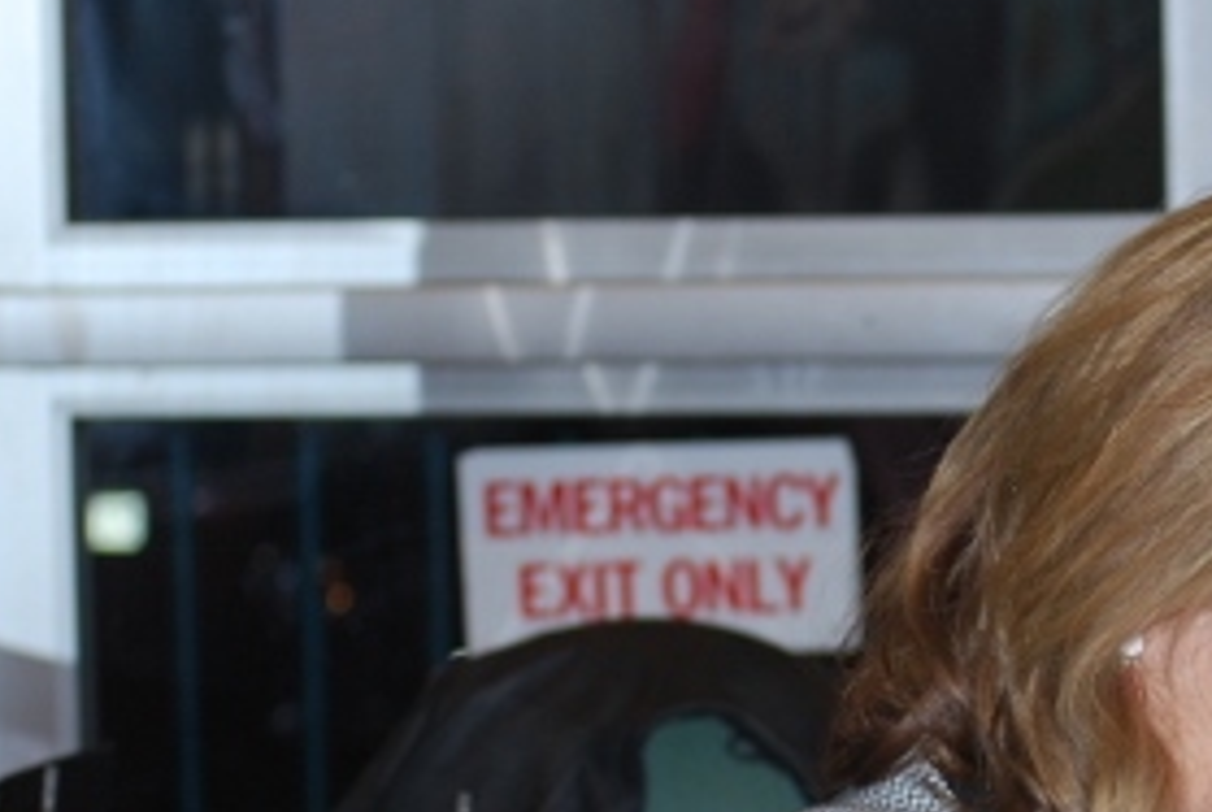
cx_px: 1282
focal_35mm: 236
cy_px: 591
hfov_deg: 8.6
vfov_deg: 5.8
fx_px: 7972
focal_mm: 55
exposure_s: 1/60
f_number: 4
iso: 250
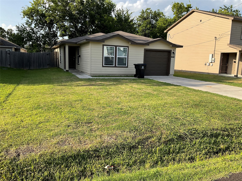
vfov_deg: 48.2
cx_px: 121
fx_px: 203
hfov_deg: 61.7
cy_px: 90
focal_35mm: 29
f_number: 1.8
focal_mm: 3
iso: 16
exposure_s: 1/804
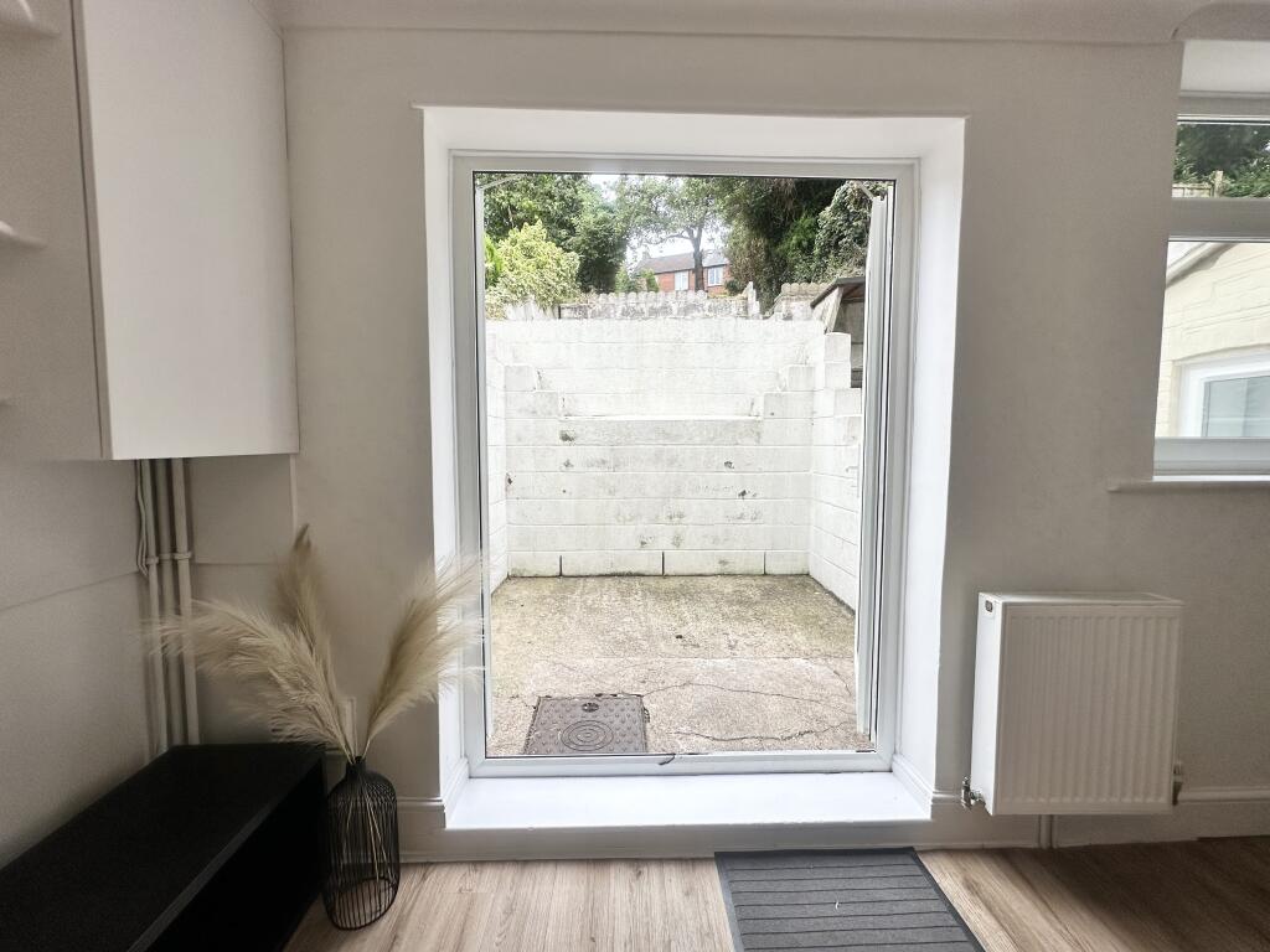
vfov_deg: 85.7
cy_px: 476
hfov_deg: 102.1
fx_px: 514
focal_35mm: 14
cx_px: 635
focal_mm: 2.22
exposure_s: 1/401
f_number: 2.2
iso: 40
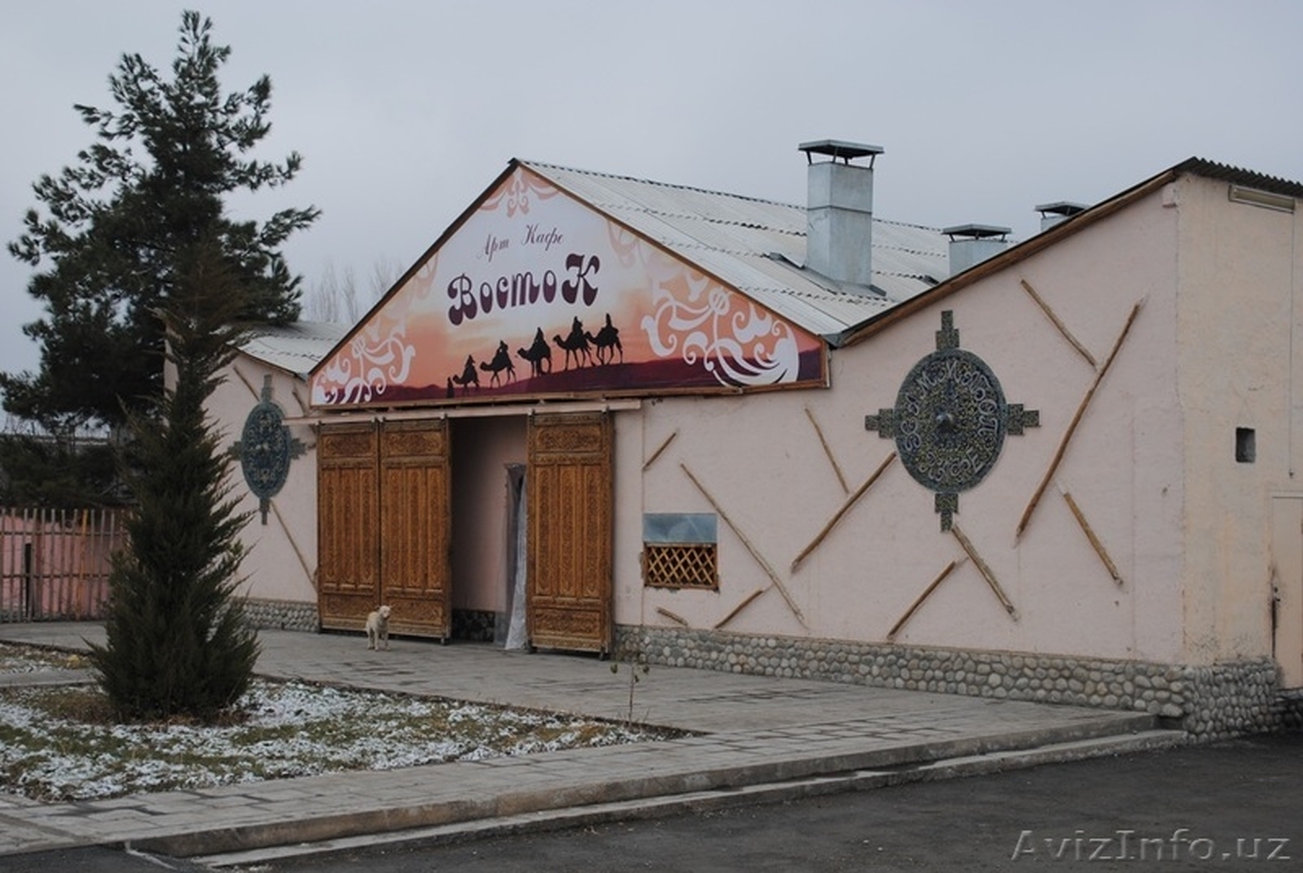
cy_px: 436
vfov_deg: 25.8
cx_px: 652
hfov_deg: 37.8
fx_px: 1903
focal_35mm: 52
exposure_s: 1/125
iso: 100
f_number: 5.6
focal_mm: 35
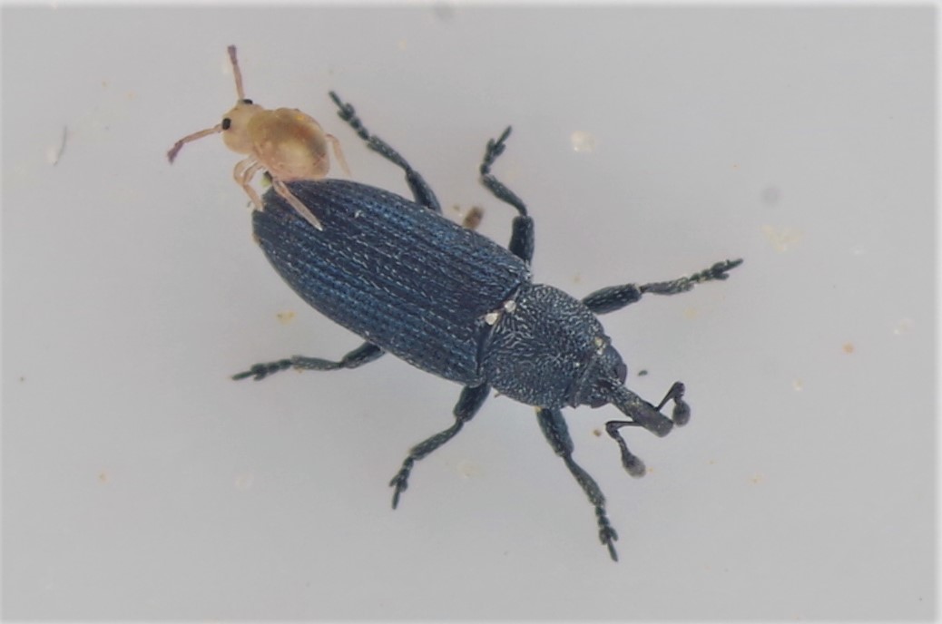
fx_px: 3526
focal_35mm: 135
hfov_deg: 15.2
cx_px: 471
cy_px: 312
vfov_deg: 10.1
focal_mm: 90
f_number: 10
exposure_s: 1/60
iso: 100
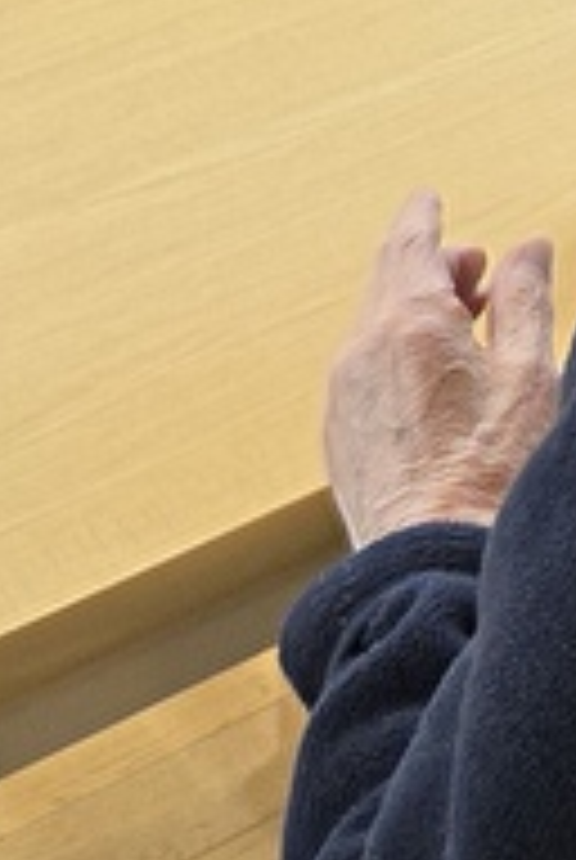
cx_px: 1048
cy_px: -432
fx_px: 2989
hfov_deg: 10.3
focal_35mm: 125
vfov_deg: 15.1
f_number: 1.8
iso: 1000
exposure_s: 1/100
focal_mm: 5.4
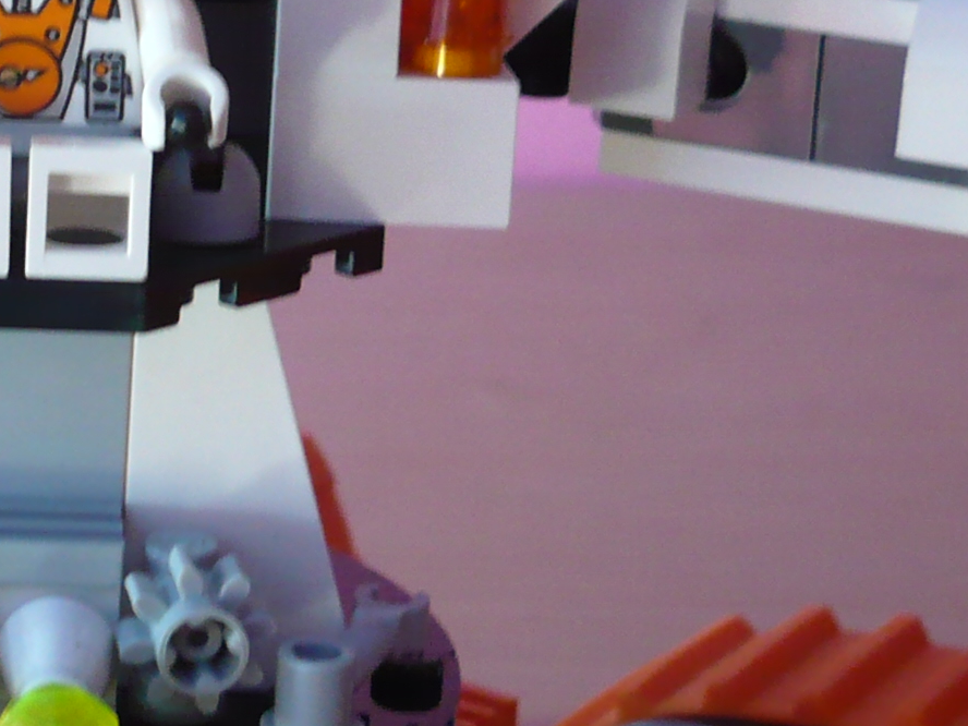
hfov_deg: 17.5
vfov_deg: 13.1
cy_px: -97
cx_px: 124
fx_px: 3104
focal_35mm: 111
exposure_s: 1/13
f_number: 2.8
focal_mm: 5.8
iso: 200
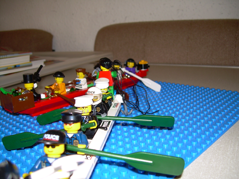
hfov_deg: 49.0
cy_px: 90
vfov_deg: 37.7
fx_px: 262
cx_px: 120
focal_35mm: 38
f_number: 2.8
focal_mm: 6.3
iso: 50
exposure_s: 1/60
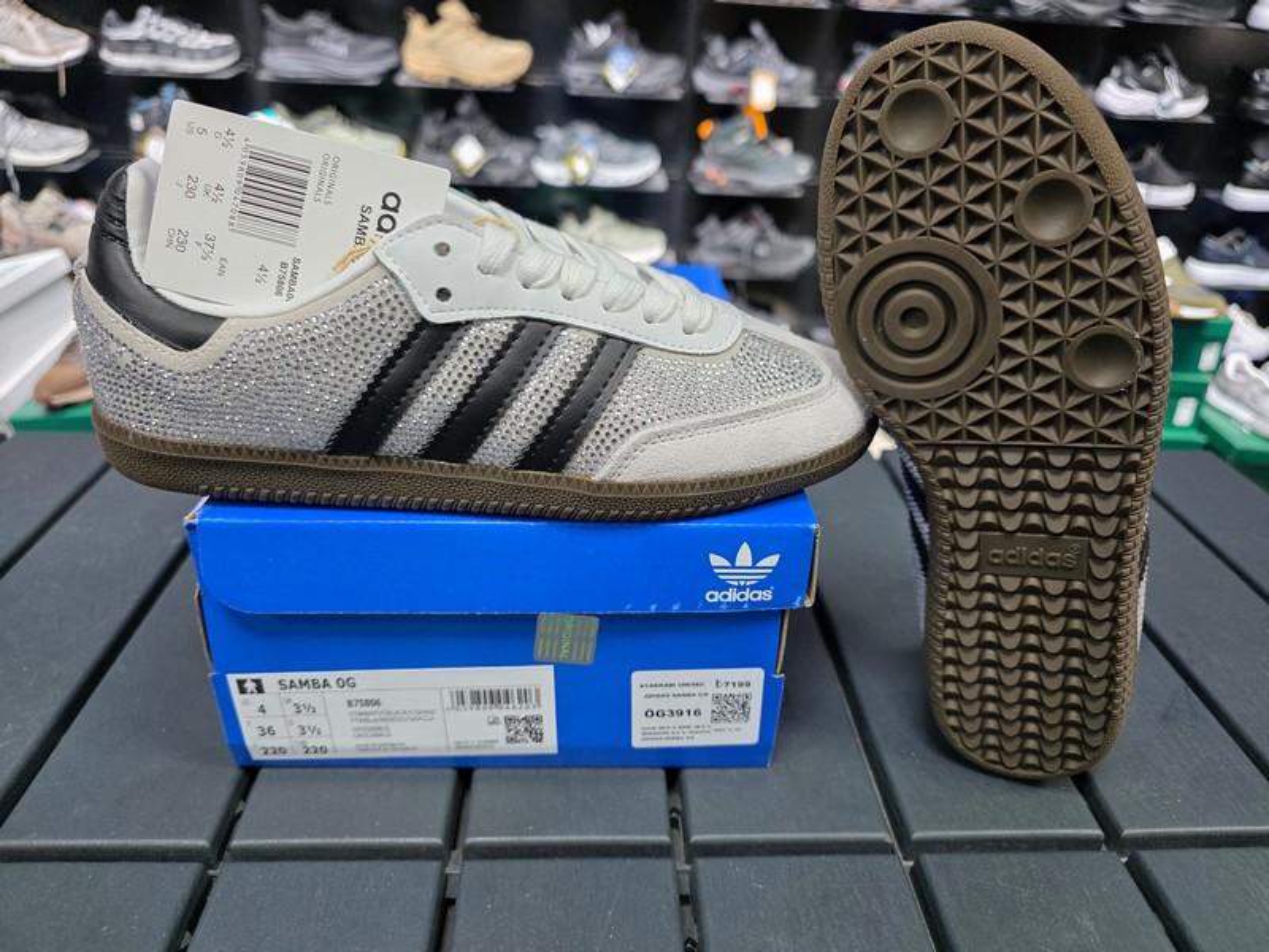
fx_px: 843
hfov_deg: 73.9
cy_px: 476
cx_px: 634
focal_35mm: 23
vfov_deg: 58.9
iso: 200
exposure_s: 1/100
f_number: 1.7
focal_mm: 6.3
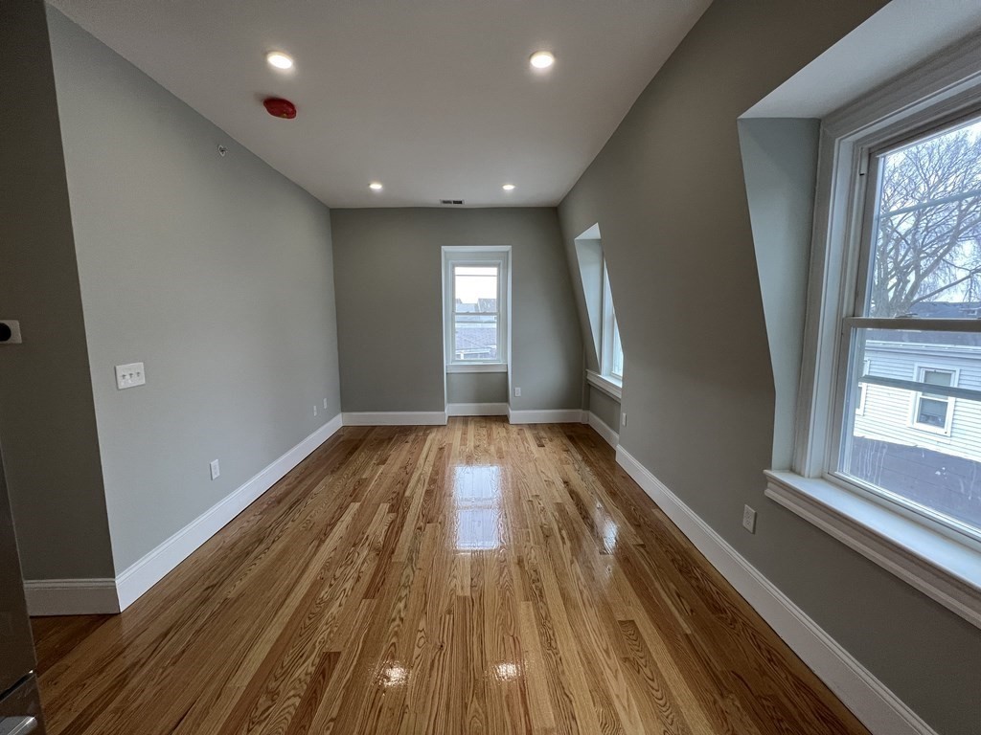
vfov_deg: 89.9
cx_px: 490
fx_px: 368
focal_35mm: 13
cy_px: 368
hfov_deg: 106.2
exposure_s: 1/120
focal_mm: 1.57
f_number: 1.8
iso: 125
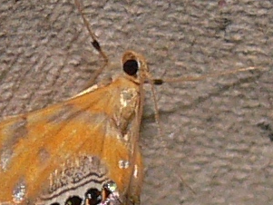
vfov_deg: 17.7
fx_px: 655
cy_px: 146
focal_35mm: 83
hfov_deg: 23.2
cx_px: 59
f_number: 4
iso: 100
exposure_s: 1/30
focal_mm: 8.3
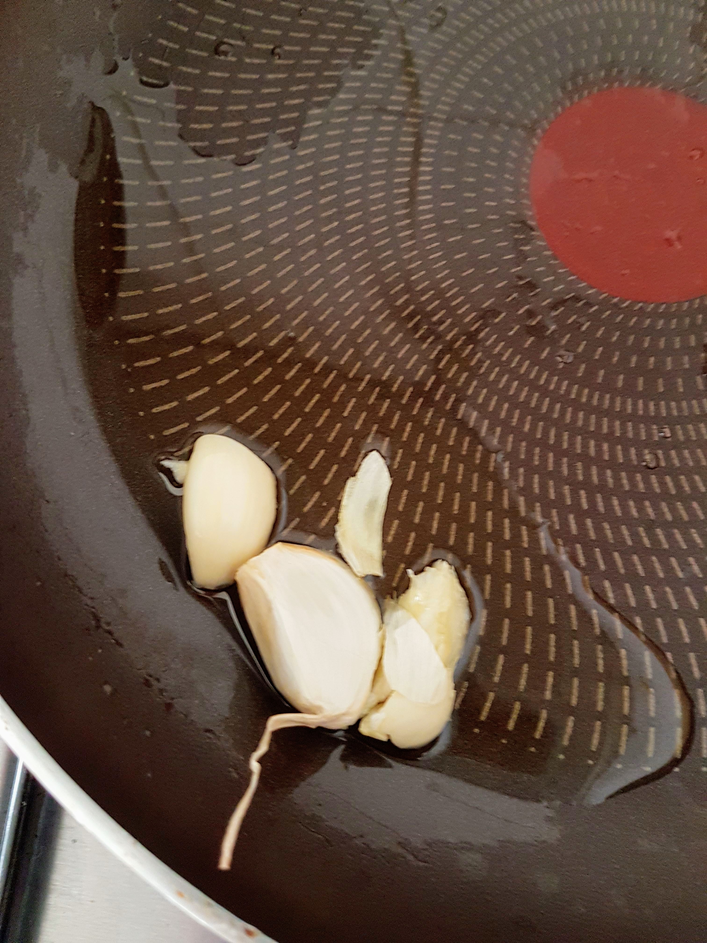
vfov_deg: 67.3
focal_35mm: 26
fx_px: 708
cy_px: 472
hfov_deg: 53.1
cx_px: 354
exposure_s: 1/13
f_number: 1.7
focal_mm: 4.2
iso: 200
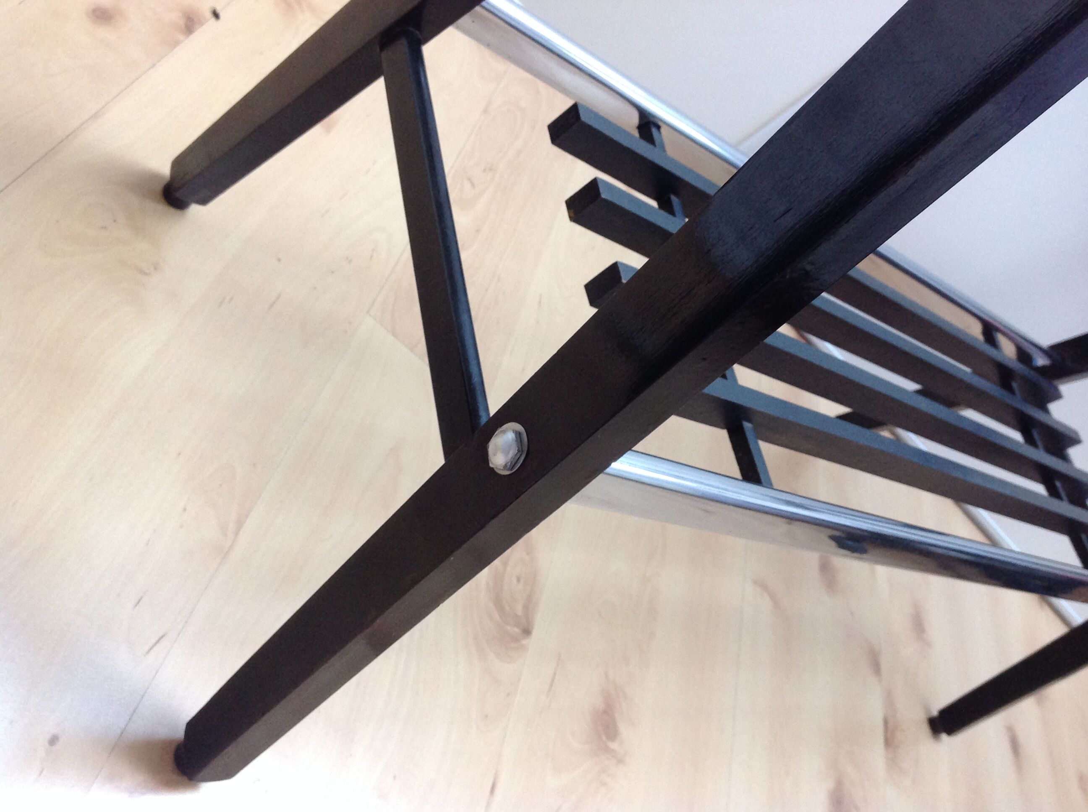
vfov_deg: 40.6
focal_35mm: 35
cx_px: 544
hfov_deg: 52.7
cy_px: 406
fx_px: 1098
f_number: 2.4
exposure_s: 1/15
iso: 160
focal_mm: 4.28
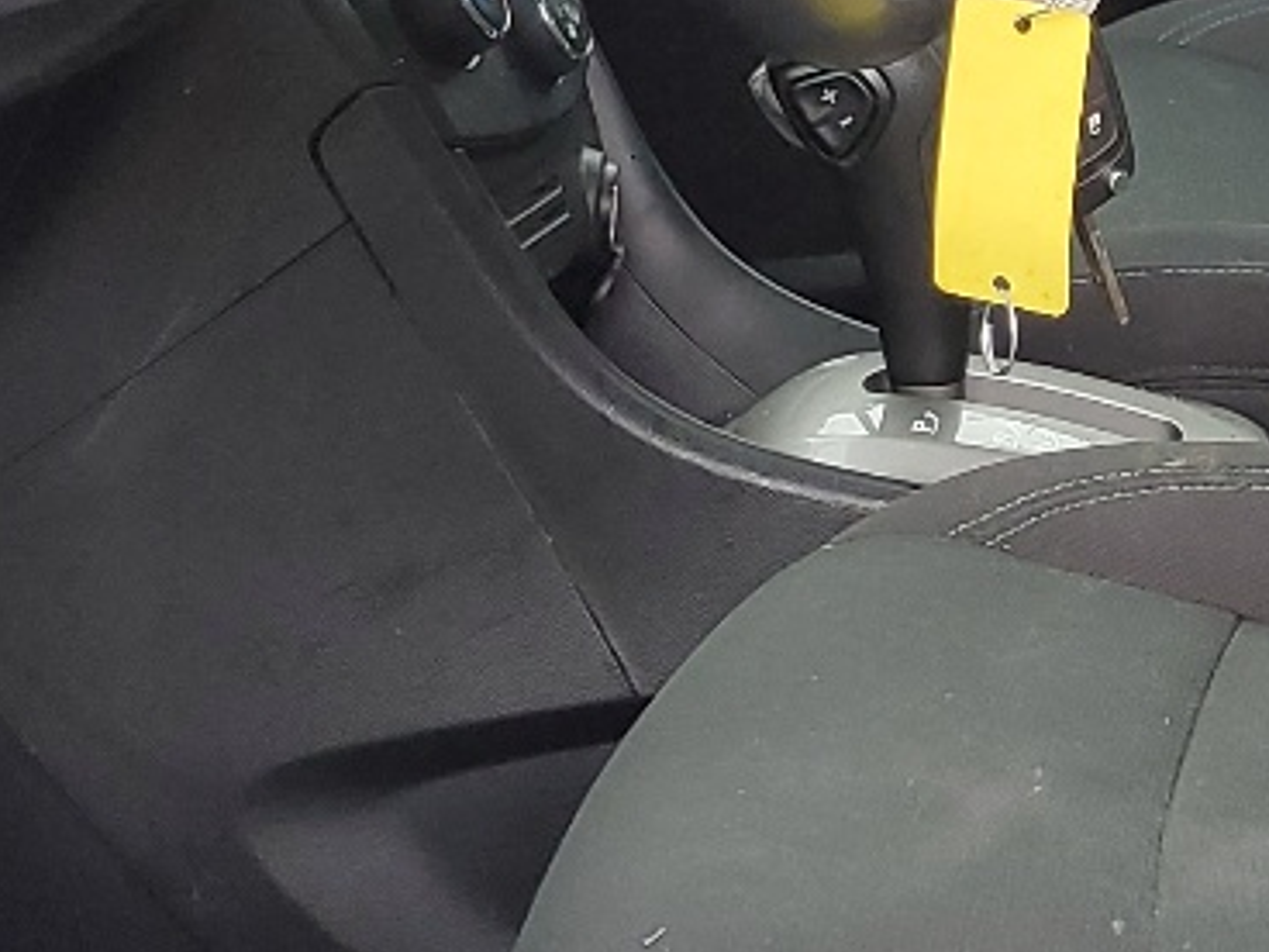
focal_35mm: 113
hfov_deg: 17.3
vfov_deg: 13.1
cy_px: 352
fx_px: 4143
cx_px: 1031
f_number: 1.5
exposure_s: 1/120
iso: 80
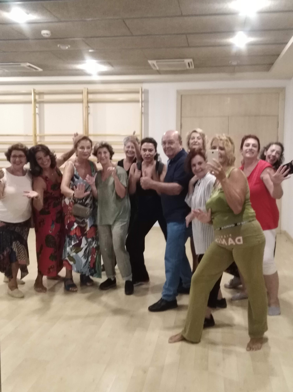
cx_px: 146
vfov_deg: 67.4
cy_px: 196
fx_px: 294
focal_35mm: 26
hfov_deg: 53.0
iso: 1246
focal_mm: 3.83
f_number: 2.2
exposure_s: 1/15
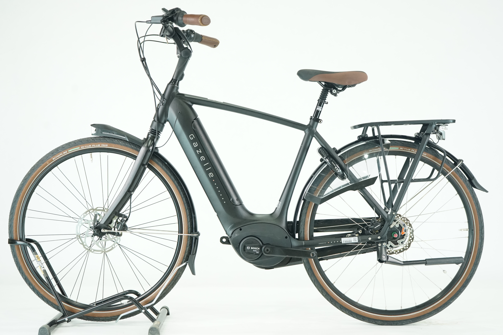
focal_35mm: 53
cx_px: 252
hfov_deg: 37.5
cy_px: 168
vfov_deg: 25.5
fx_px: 740
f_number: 5
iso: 2500
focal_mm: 53
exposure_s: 1/200
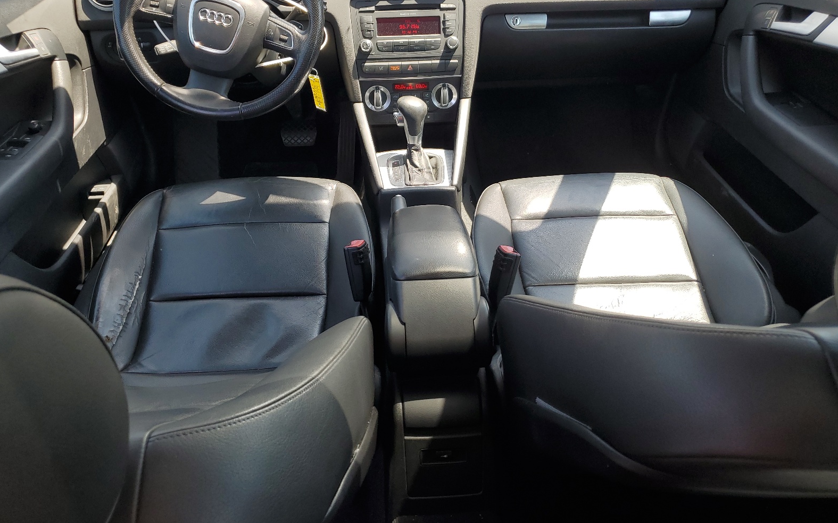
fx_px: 639
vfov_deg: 44.3
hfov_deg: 66.5
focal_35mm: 28
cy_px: 213
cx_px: 414
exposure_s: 1/357
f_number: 1.5
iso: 50
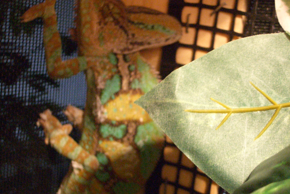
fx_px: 524
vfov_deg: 20.9
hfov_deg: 31.0
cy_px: 101
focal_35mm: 65
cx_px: 144
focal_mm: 10.2
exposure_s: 1/40
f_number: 3.5
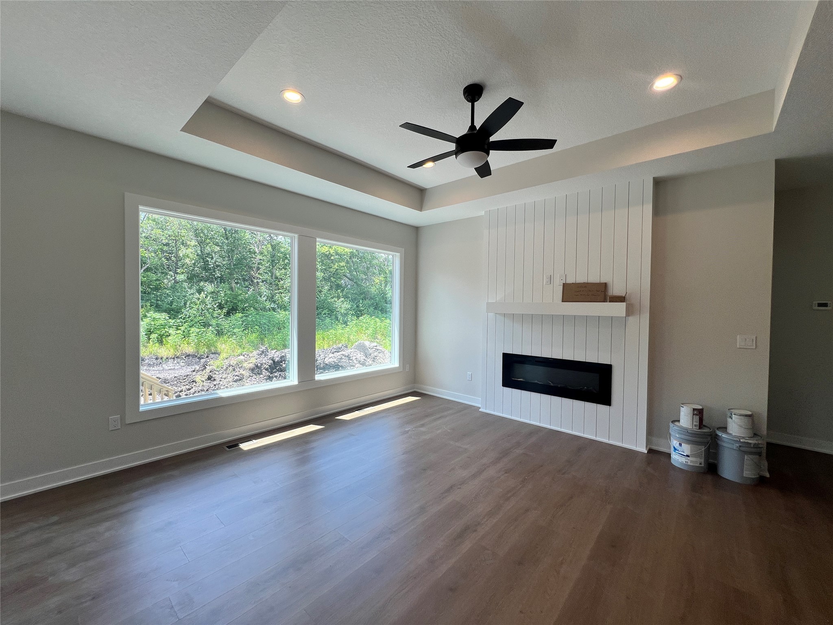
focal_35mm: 13
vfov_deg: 89.9
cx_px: 416
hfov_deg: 106.2
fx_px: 313
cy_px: 312
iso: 32
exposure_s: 1/188
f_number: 1.8
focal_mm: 1.57
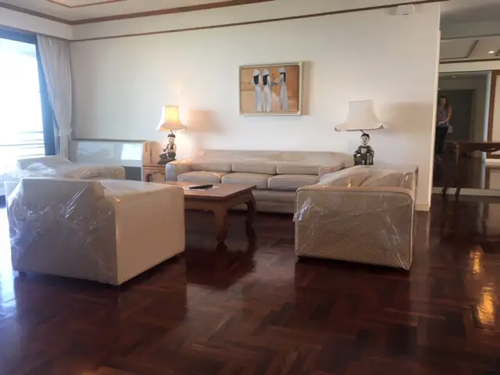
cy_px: 188
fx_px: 419
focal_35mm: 29
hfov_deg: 61.7
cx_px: 250
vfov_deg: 48.2
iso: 32
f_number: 2.2
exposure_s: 1/33
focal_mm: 4.15
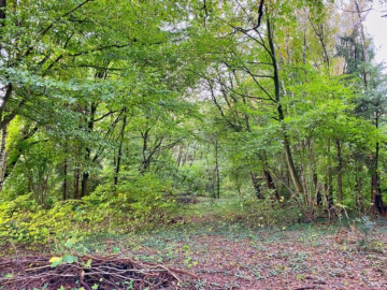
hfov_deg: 67.3
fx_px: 291
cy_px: 145
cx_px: 194
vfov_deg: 53.1
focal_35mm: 26
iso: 125
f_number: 1.8
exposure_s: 1/86
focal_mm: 4.3
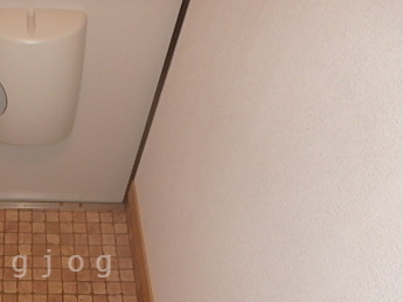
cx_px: 37
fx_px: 454
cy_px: 263
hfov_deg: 43.6
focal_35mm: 39
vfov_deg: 34.9
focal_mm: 3.7
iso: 400
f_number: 3.5
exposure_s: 1/30
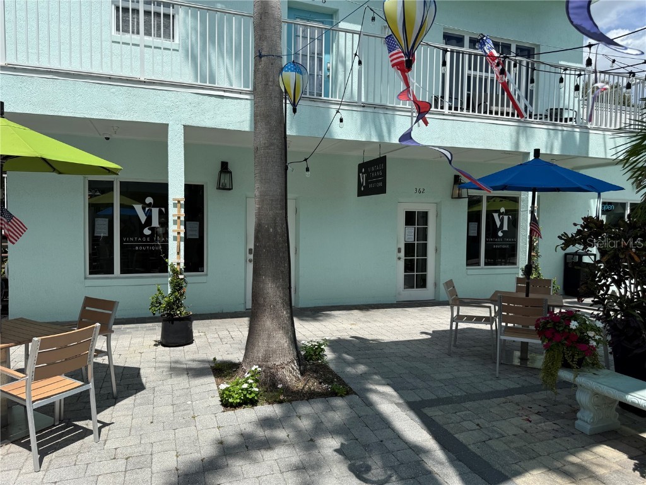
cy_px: 242
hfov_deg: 71.6
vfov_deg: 56.8
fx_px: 448
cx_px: 323
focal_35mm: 24
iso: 80
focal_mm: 6.76
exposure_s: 1/5714
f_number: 1.78
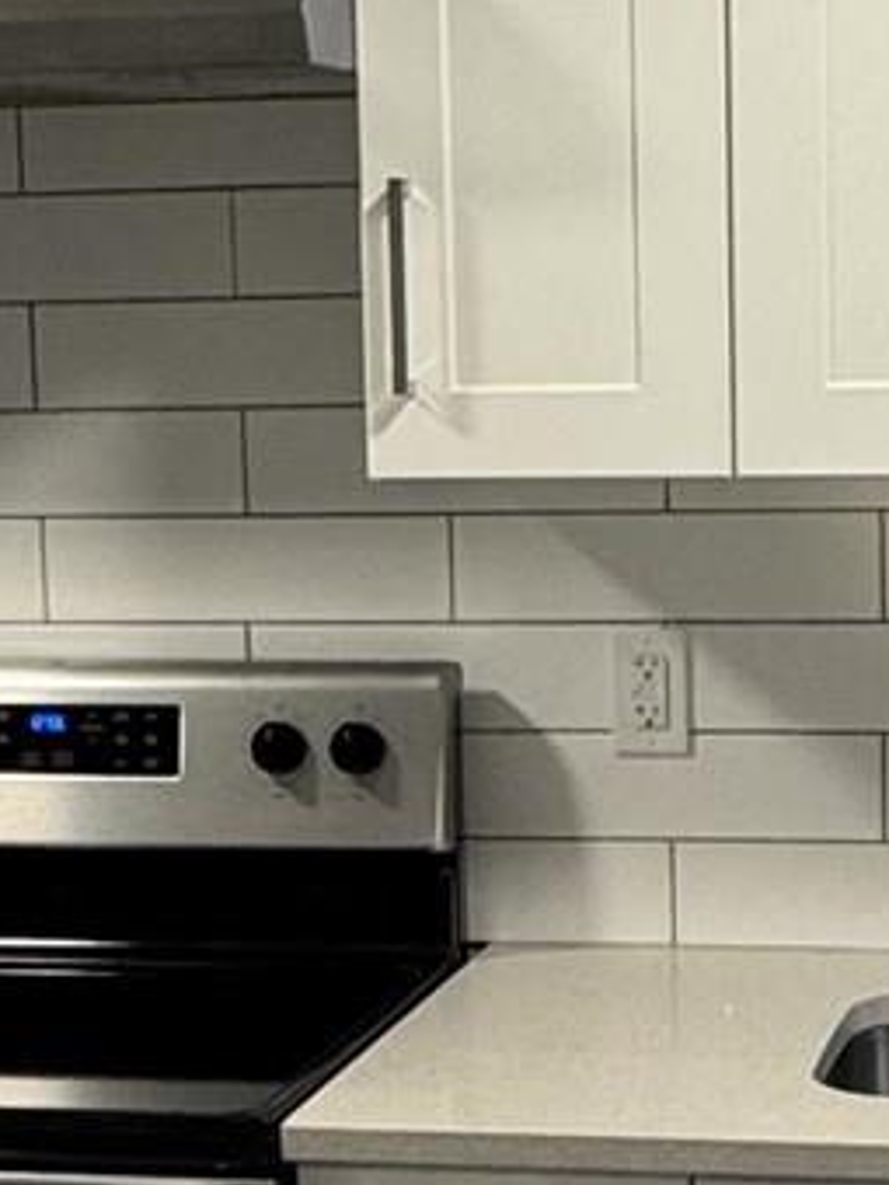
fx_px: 3253
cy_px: 690
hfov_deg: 15.5
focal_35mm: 95
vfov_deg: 20.6
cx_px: 659
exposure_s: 1/120
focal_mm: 2.22
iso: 200
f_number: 2.2
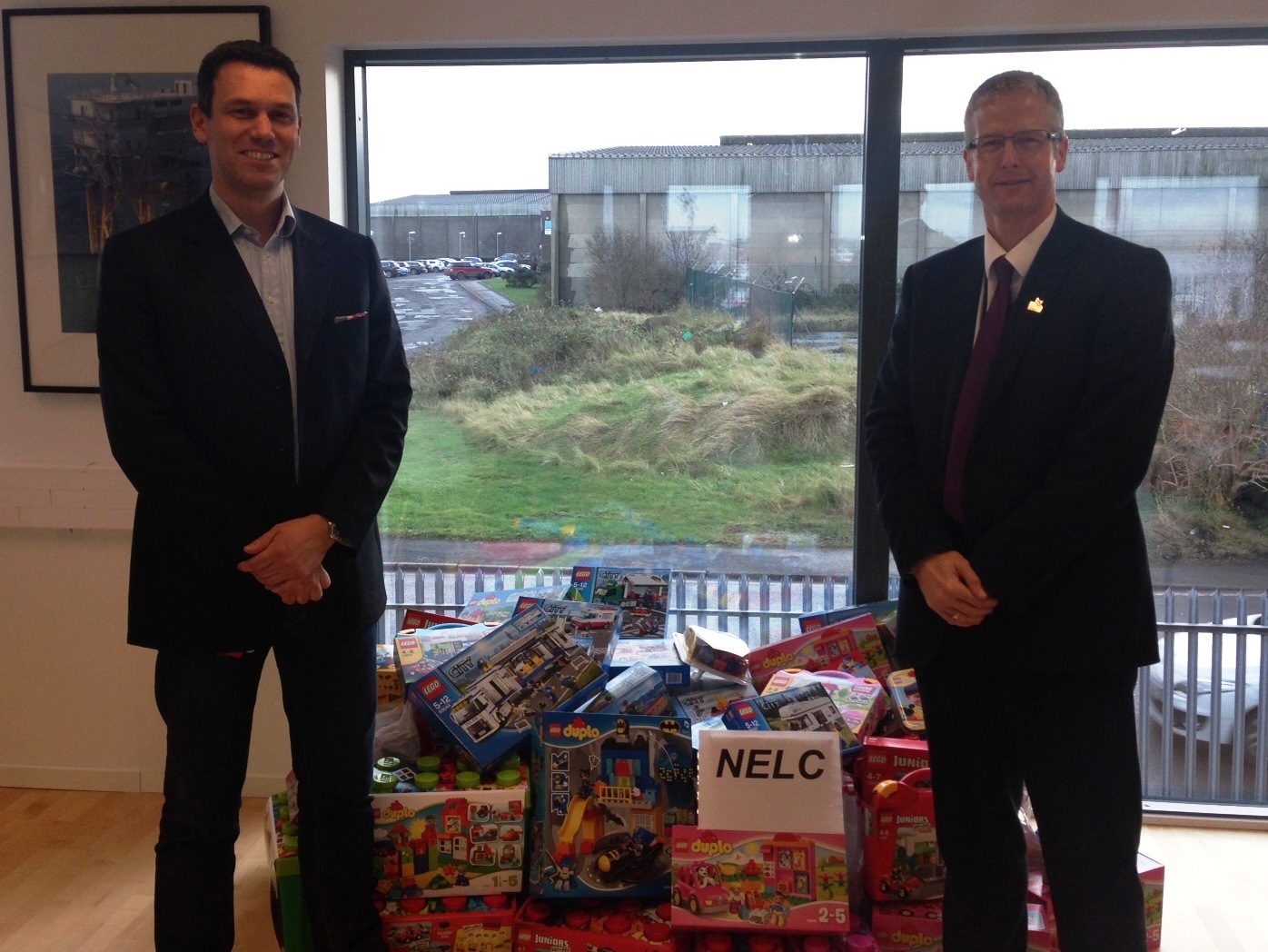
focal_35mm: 33
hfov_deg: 55.3
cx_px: 634
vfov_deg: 43.0
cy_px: 476
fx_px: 1209
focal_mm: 4.12
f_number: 2.4
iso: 50
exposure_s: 1/120
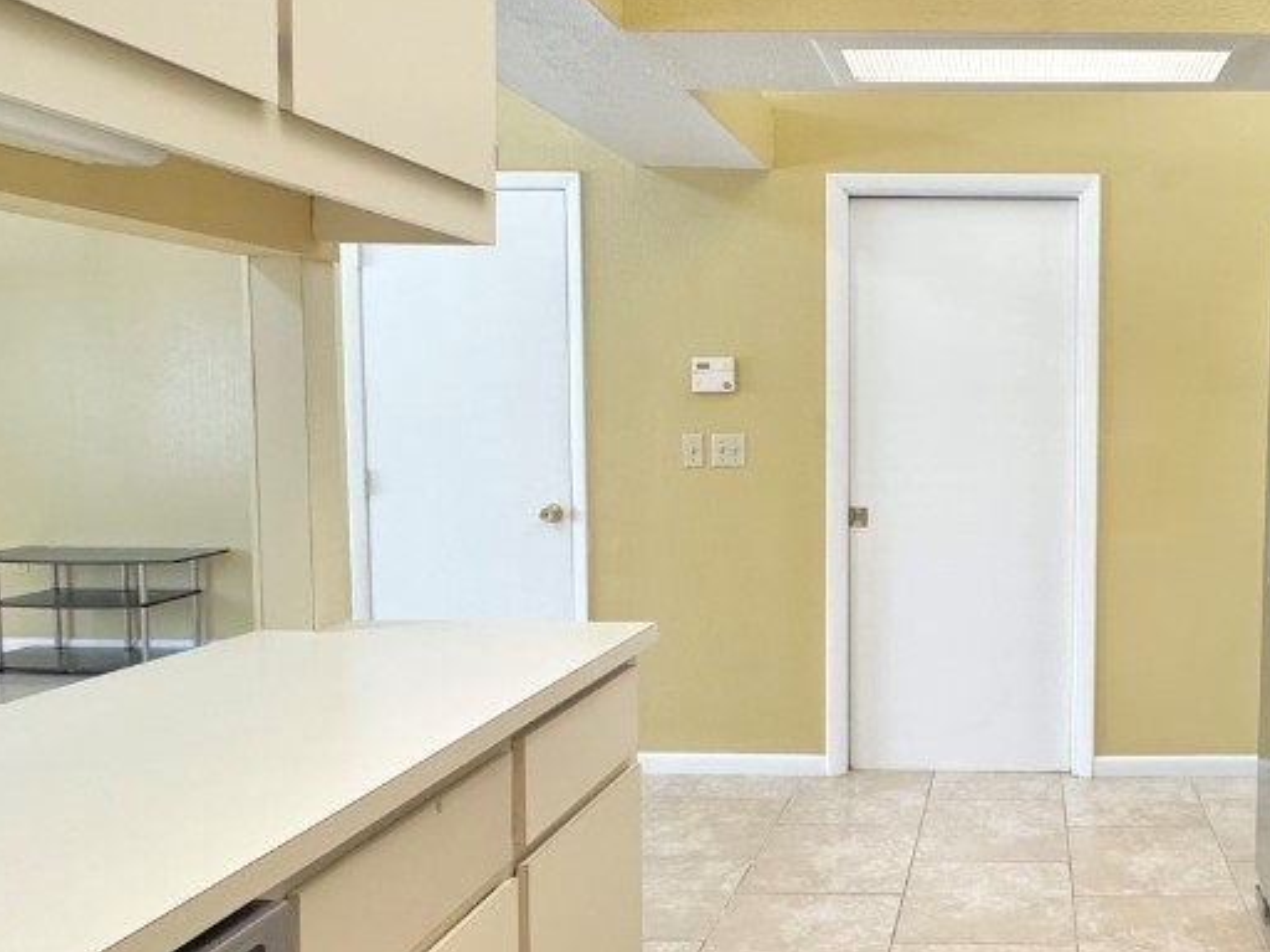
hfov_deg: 58.5
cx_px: 1017
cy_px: 459
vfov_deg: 49.7
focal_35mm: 28
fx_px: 1027
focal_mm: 2.22
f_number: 2.2
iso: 250
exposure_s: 1/120
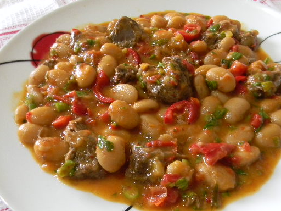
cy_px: 128
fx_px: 284
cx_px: 157
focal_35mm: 35
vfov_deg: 40.5
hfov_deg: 52.5
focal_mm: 5
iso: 400
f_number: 3.5
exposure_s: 1/18.7
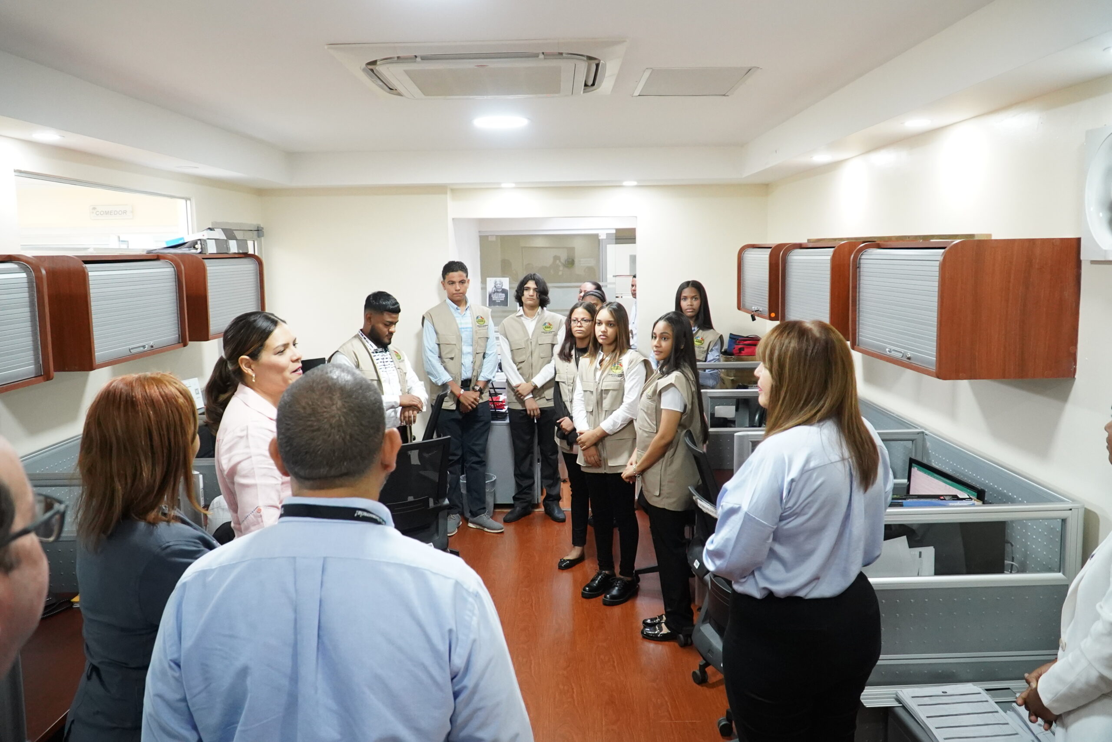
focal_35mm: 27
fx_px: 834
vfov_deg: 47.9
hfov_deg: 67.4
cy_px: 371
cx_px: 556
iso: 5000
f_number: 4
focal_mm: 18
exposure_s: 1/125
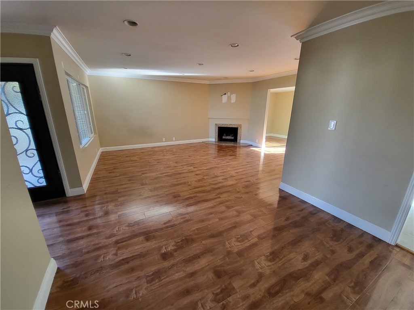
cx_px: 207
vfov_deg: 89.9
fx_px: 155
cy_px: 155
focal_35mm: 13
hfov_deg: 106.2
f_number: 2.2
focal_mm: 1.74
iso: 250
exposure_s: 1/60
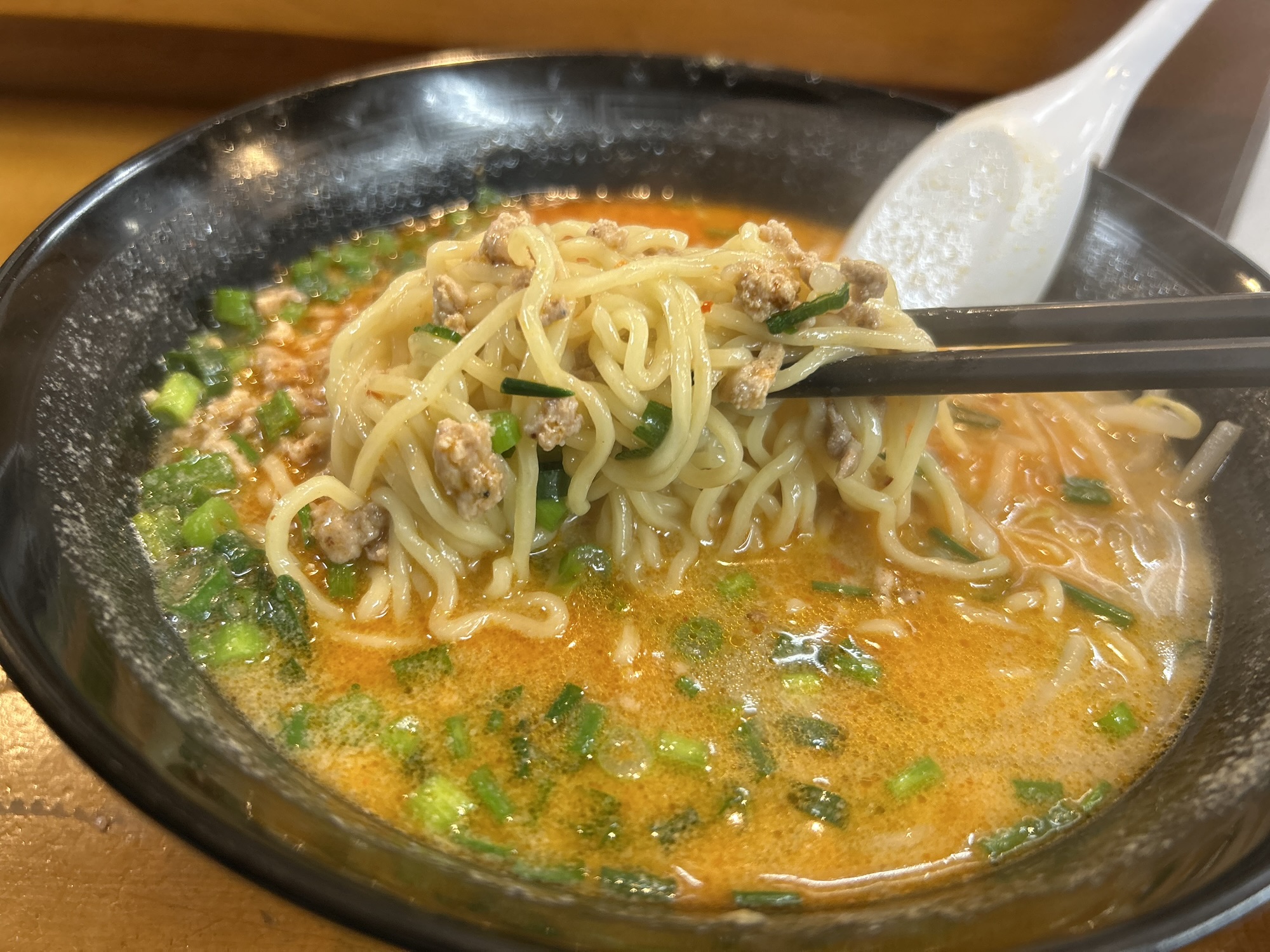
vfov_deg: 53.1
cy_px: 476
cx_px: 635
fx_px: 954
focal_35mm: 26
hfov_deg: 67.3
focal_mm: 5.7
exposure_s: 1/60
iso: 125
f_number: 1.5
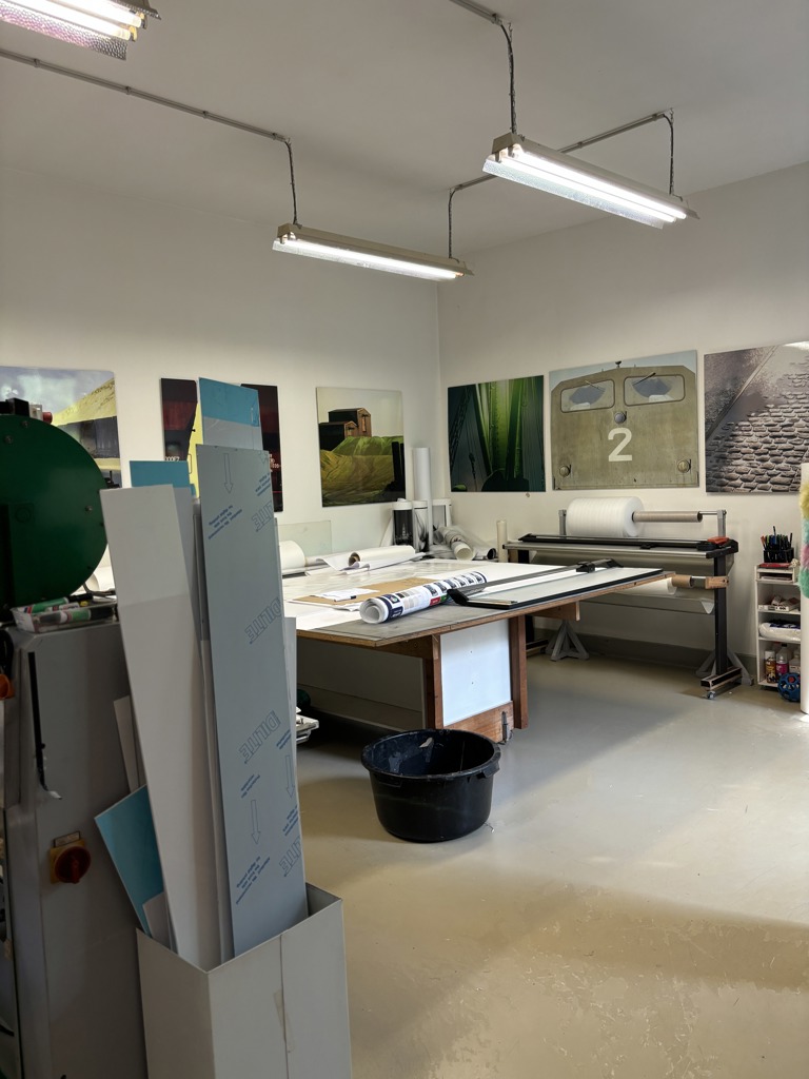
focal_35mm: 26
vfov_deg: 67.3
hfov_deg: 53.1
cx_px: 404
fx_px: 810
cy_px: 540
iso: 100
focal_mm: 5.96
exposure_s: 1/100
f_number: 1.6
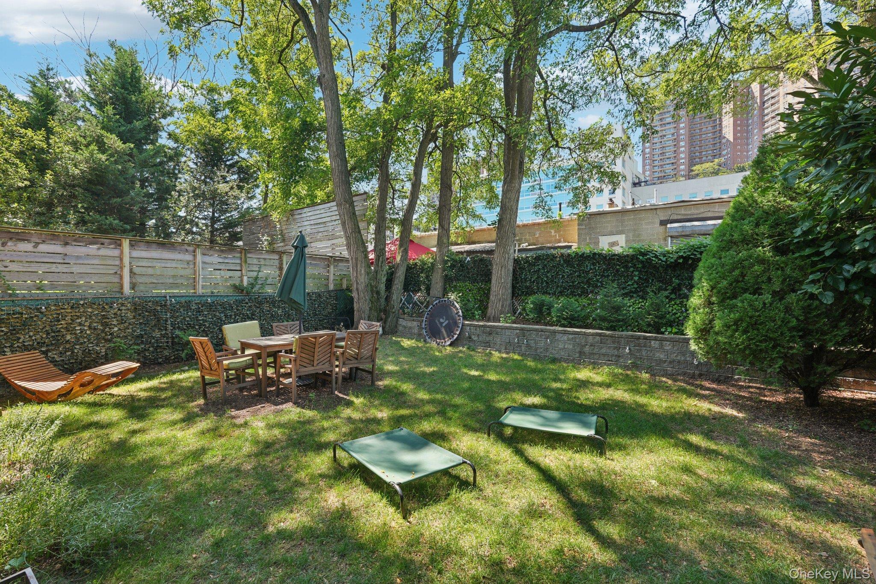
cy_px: 292
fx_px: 389
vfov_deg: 73.7
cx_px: 438
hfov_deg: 96.7
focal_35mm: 16
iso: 200
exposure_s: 1/30
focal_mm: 16
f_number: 9
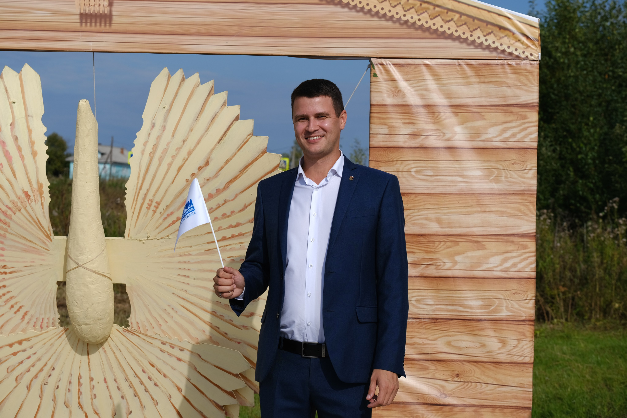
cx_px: 314
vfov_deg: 18.2
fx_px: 1306
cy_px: 209
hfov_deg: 27.0
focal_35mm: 75
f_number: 5.6
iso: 80
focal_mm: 50
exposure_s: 1/680
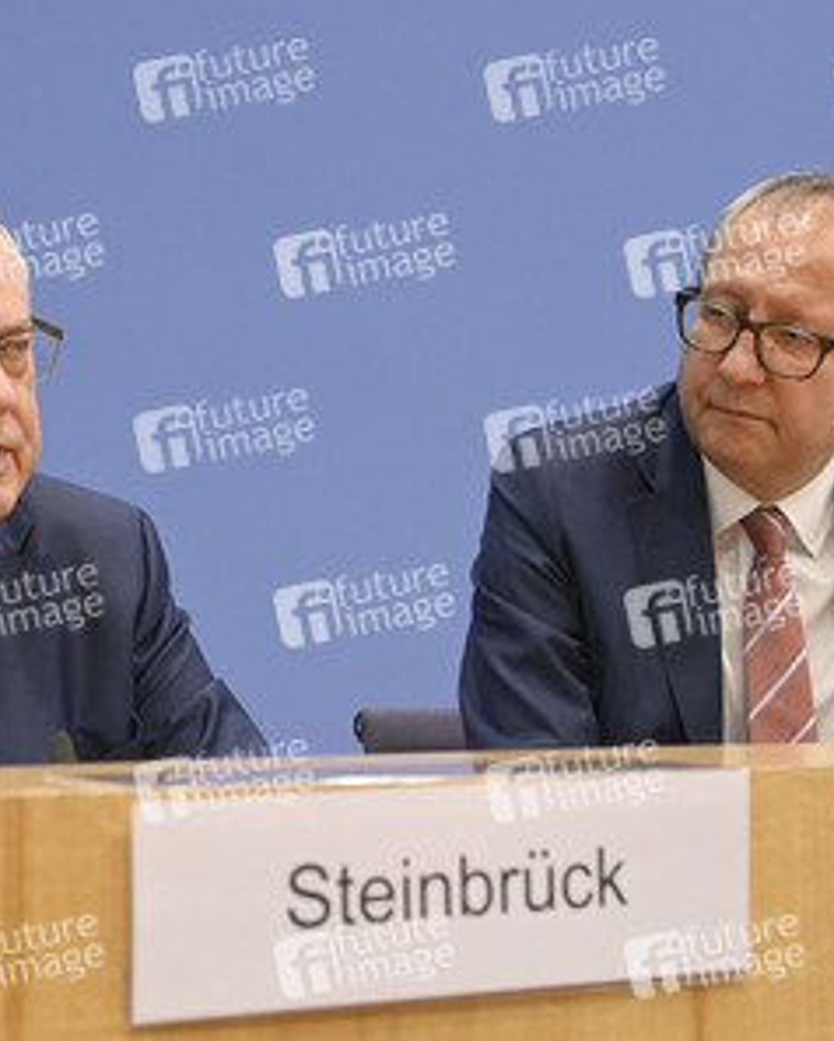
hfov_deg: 20.6
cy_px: 519
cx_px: 272
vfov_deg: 25.7
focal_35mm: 74
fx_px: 2281
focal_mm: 52
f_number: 5.6
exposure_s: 1/400
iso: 5000
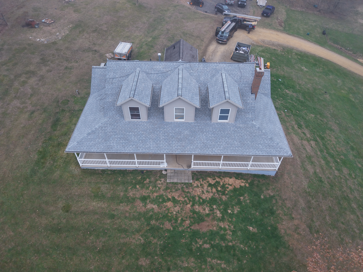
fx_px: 252
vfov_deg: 56.8
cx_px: 182
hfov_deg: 71.6
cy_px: 136
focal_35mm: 24
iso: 100
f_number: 1.8
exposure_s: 1/40
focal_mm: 8.67
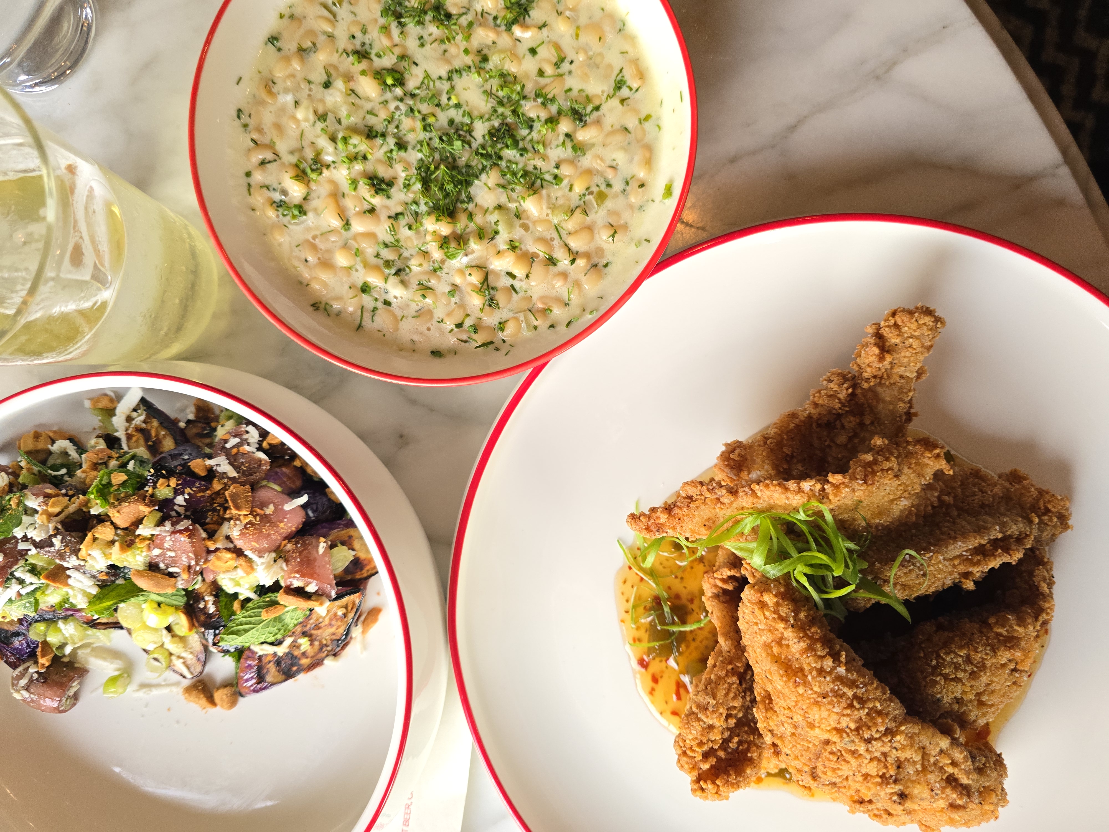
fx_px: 737
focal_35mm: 23
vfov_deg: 58.9
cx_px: 554
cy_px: 416
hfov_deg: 73.9
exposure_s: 1/60
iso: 250
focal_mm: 6.3
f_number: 1.7
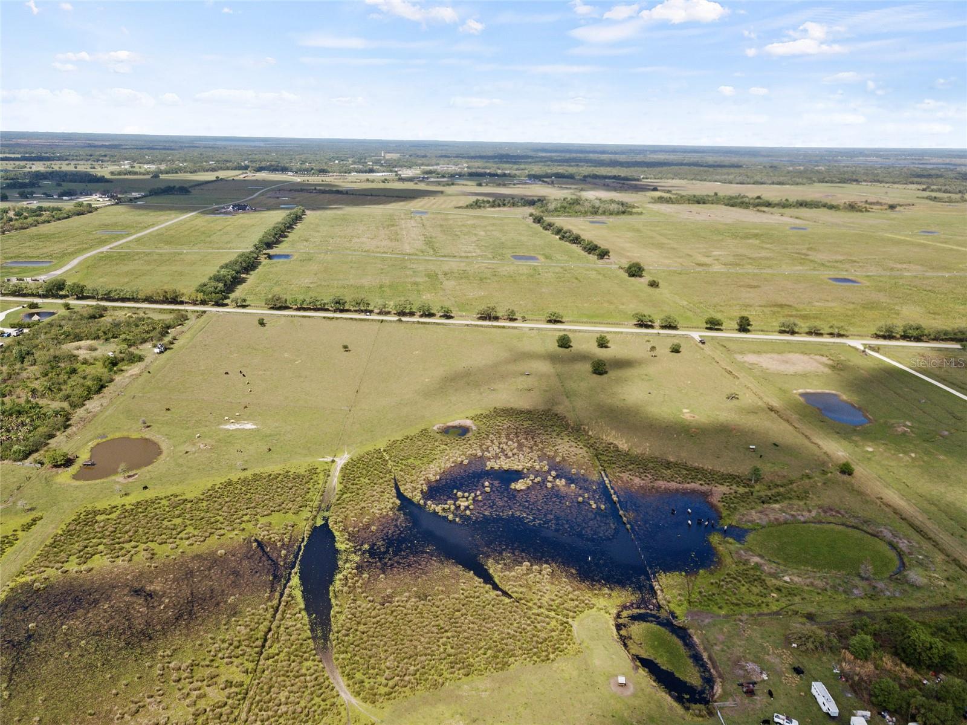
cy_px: 362
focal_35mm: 26
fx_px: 726
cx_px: 484
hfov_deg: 67.3
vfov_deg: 53.0
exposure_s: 1/1500
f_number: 2.2
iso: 100
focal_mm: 4.7
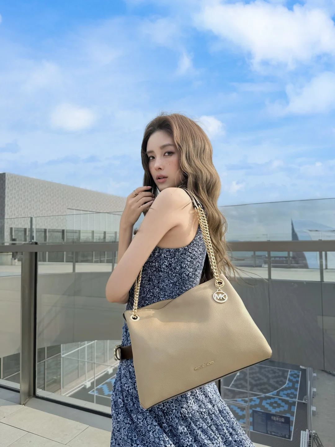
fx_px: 310
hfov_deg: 56.8
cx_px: 168
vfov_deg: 71.6
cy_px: 224
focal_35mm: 24
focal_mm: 6.76
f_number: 1.78
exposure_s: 1/5319
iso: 80
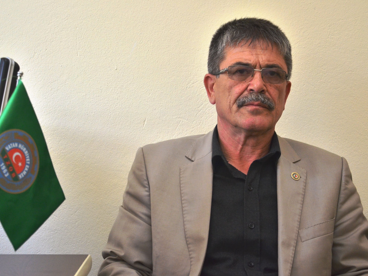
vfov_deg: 22.3
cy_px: 137
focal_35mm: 66
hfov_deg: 29.4
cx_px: 184
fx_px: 702
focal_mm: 40
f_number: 5
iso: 1000
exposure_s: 1/100
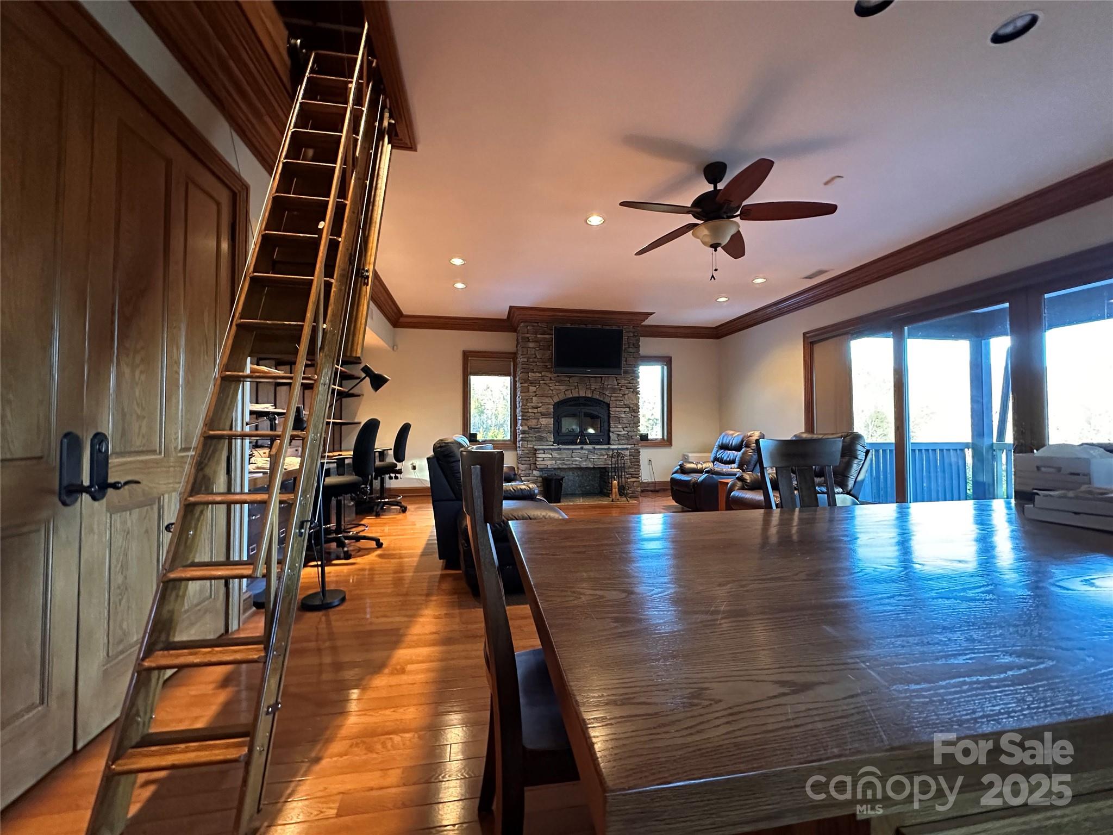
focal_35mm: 14
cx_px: 556
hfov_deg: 102.1
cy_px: 418
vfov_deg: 85.7
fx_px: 450
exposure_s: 1/60
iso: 800
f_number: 2.2
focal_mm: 2.22
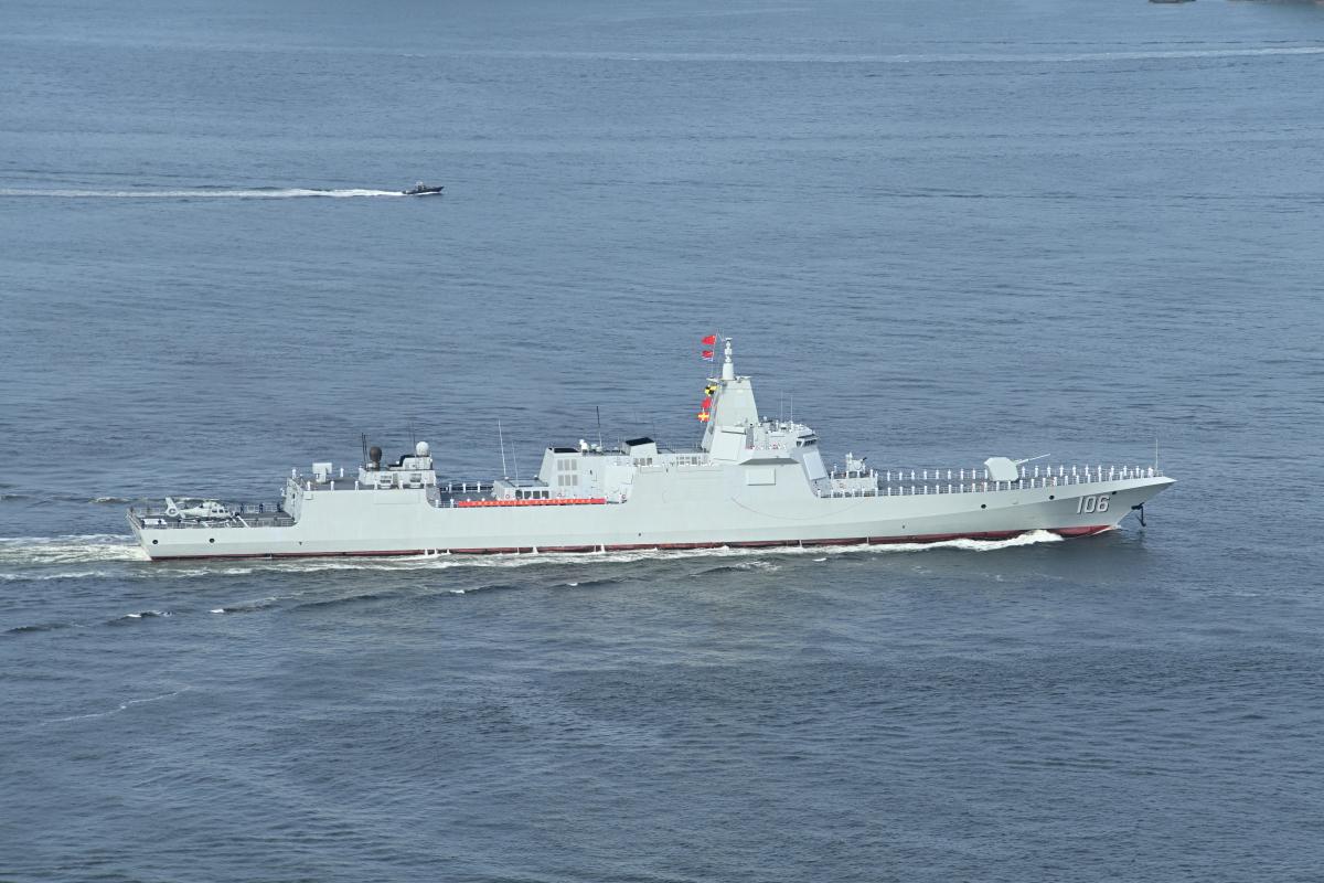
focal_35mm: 157
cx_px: 662
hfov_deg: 13.1
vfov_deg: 8.7
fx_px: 5774
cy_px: 442
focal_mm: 157
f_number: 8
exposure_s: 1/1250
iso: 500
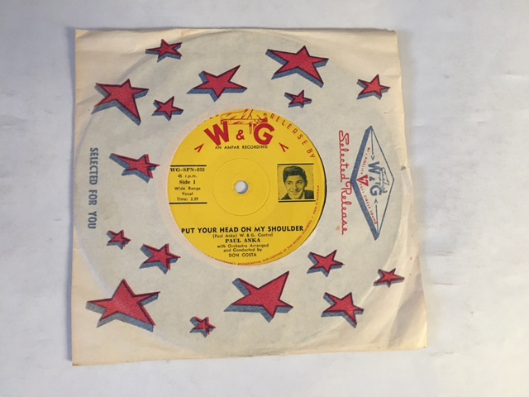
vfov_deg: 48.2
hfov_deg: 61.7
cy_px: 198
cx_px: 264
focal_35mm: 29
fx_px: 443
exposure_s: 1/33
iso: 160
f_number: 2.2
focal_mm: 4.15
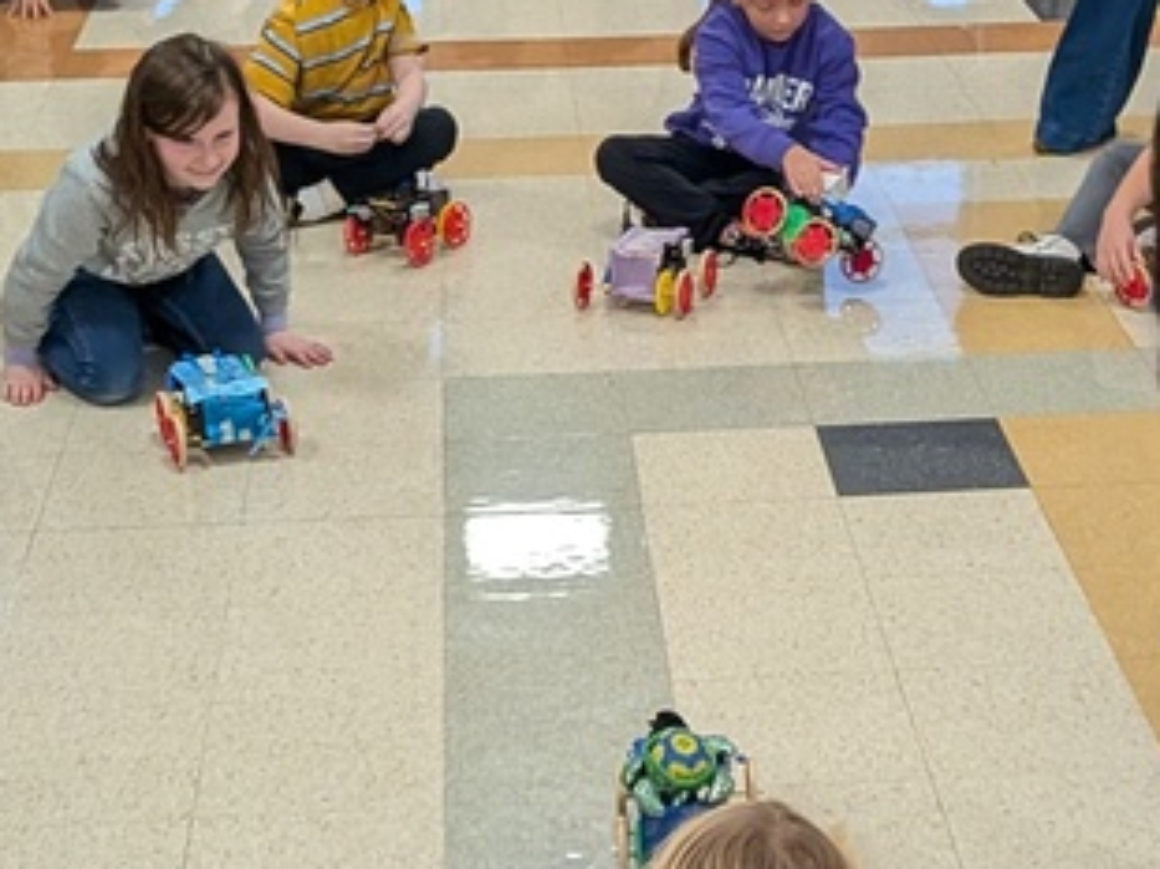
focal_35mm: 79
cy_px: 671
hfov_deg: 24.7
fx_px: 2646
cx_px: 697
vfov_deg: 18.5
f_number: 1.7
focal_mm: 4.53
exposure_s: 1/120
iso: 152
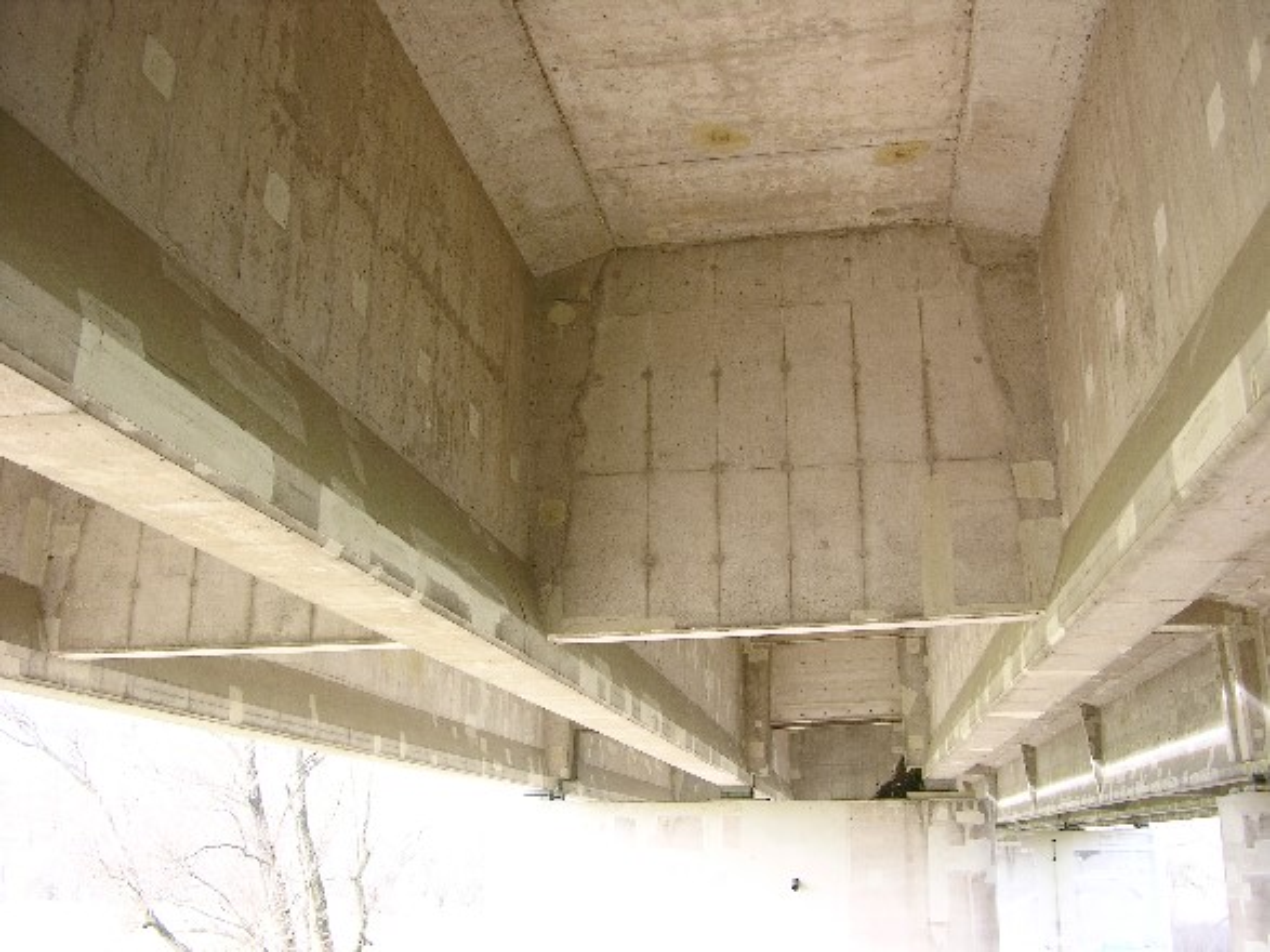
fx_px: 1284
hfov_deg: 52.6
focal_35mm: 35
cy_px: 476
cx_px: 635
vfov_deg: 40.7
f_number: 2.8
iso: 50
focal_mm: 8.9
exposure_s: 1/22.2
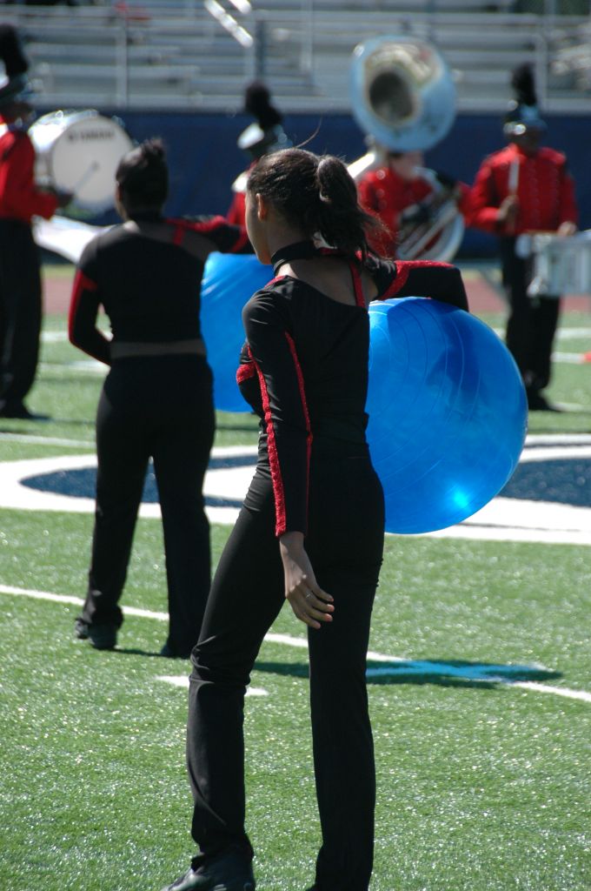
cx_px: 296
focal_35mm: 300
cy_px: 446
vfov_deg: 6.9
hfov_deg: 4.6
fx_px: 7407
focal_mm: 200
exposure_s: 1/500
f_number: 5.6
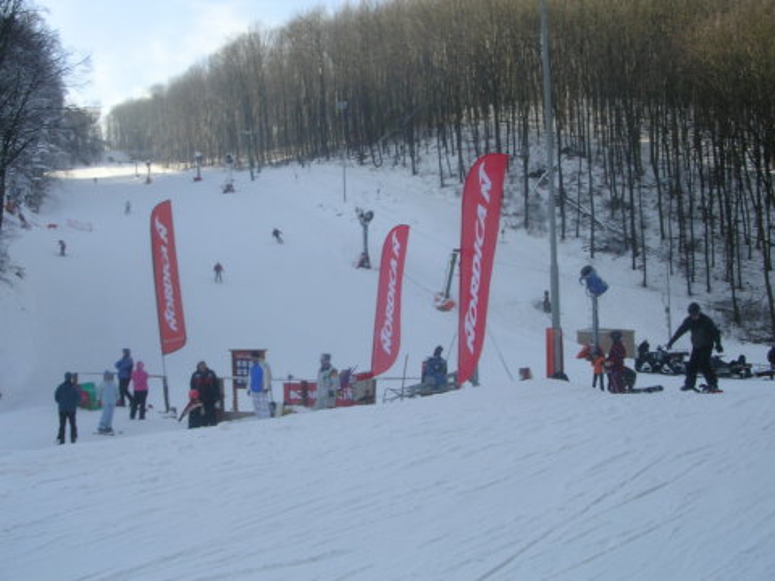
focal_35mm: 38
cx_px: 388
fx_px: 851
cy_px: 290
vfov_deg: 37.7
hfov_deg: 49.0
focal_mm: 5.8
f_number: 5.6
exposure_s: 1/148
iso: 50
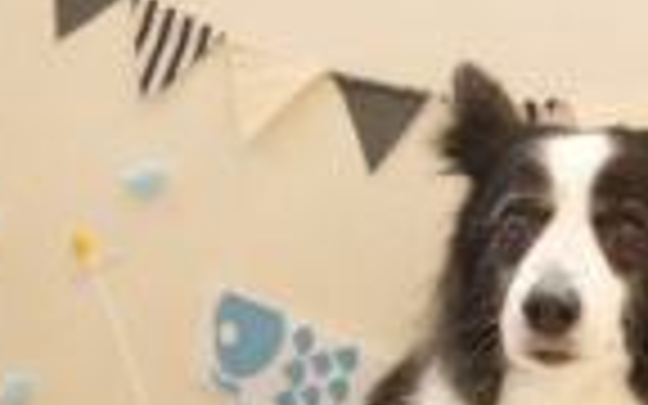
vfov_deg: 11.0
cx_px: 531
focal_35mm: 119
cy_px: 284
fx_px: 2102
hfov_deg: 17.4
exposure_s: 1/50
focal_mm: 28
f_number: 2.8
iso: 800
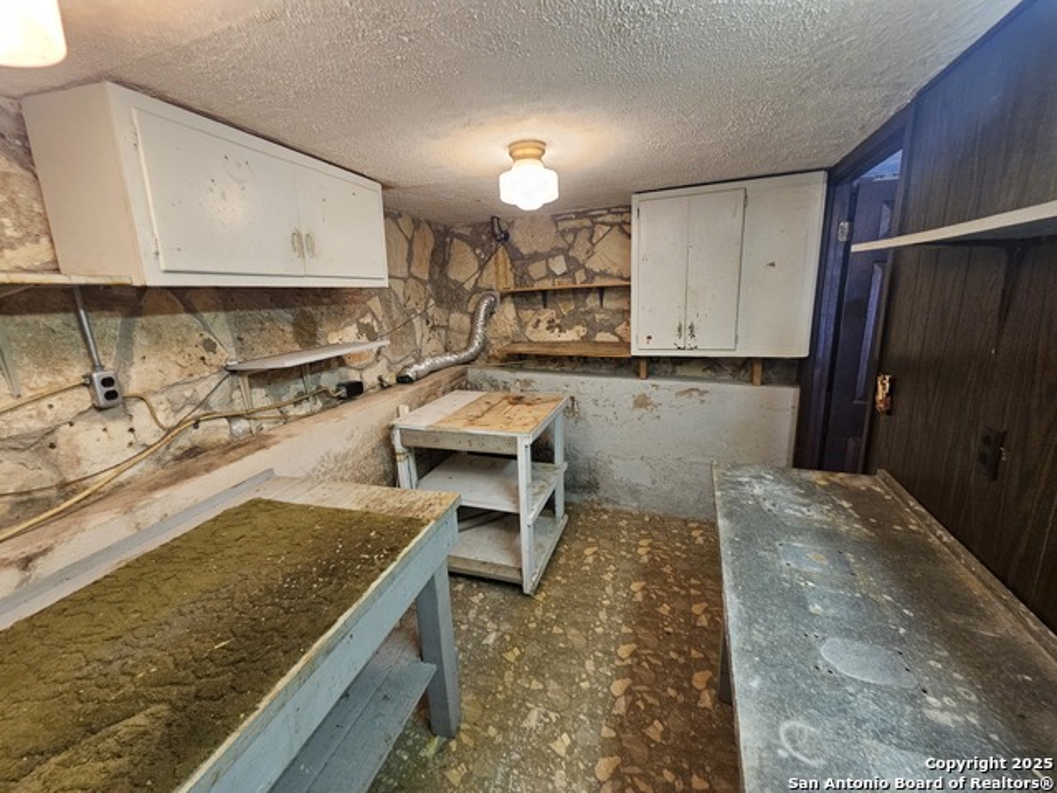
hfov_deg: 106.2
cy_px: 396
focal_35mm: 13
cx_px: 528
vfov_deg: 89.9
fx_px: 397
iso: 400
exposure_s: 1/60
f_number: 2.2
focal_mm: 2.2
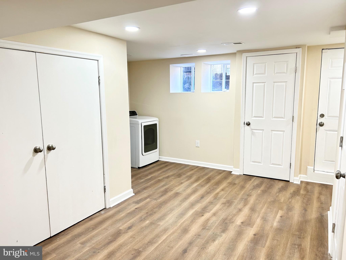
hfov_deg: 67.3
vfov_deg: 53.1
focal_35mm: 26
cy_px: 130
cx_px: 173
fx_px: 260
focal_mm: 5.7
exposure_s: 1/60
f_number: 1.5
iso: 80
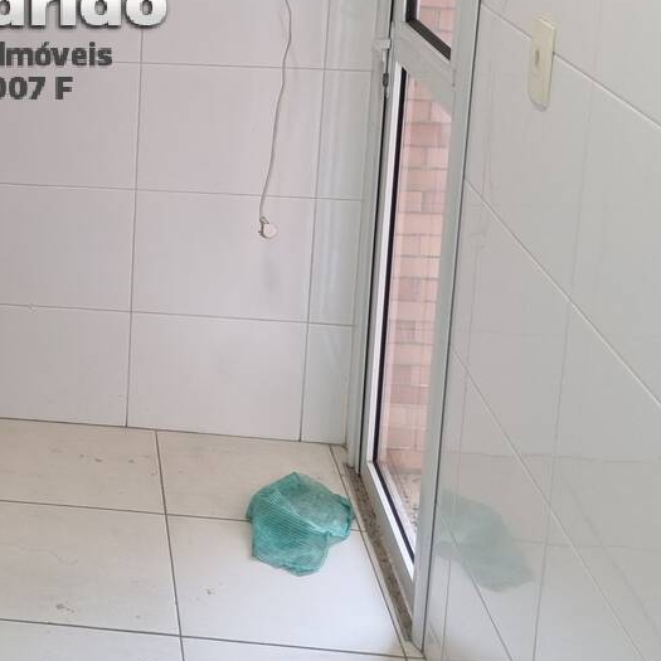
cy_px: 26
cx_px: -123
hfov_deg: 24.8
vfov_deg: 26.1
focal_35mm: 63
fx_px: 1361
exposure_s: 1/60
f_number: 1.8
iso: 52
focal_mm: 5.4
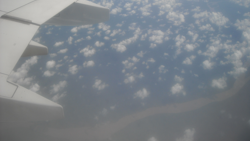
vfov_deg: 30.3
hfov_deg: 51.6
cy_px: 54
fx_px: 259
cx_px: 128
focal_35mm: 39
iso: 64
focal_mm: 5.7
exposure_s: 1/296
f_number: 5.6
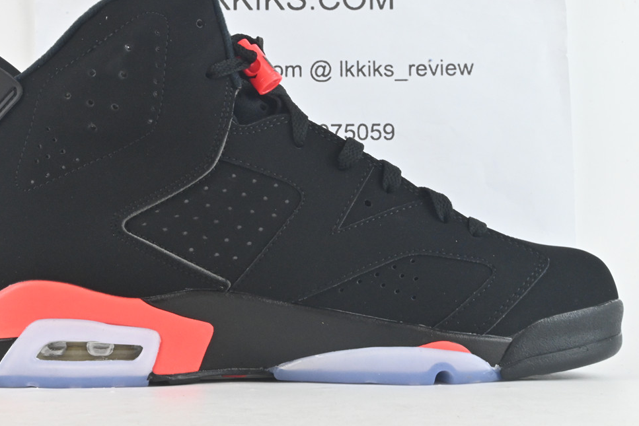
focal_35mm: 67
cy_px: 215
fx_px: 1189
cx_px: 266
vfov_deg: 20.3
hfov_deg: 30.0
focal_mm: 36
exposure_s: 1/10
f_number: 32
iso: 1600
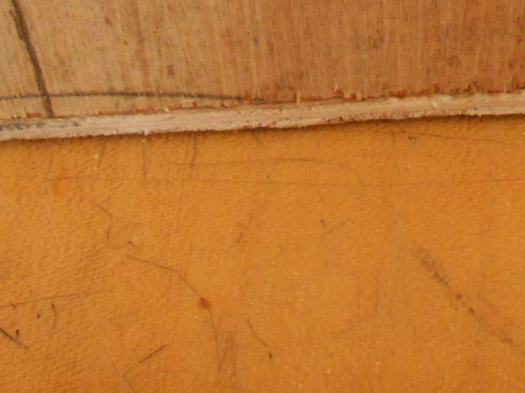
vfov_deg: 17.8
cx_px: 359
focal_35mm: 76
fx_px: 1152
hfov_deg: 25.5
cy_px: -155
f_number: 3.2
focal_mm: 4.6
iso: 400
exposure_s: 1/40
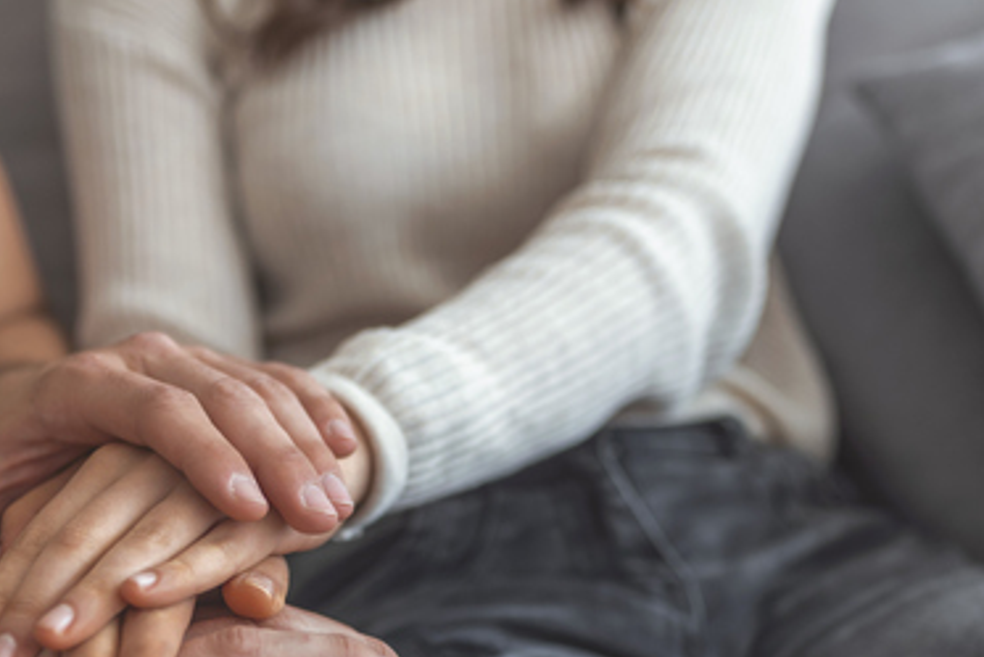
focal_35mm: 68
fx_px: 1859
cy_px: 460
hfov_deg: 29.6
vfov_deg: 19.9
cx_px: 409
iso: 320
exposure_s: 1/250
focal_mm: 35
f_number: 2
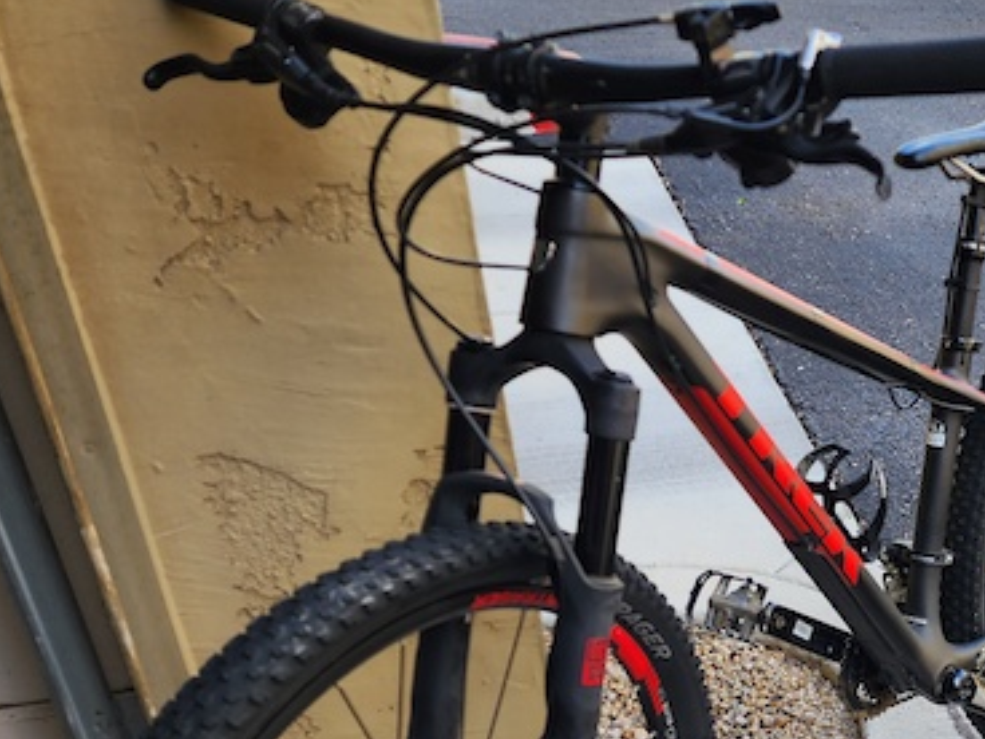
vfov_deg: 28.1
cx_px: 953
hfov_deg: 35.1
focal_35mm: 50
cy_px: 648
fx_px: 1423
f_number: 1.8
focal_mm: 6.4
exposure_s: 1/180
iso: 25
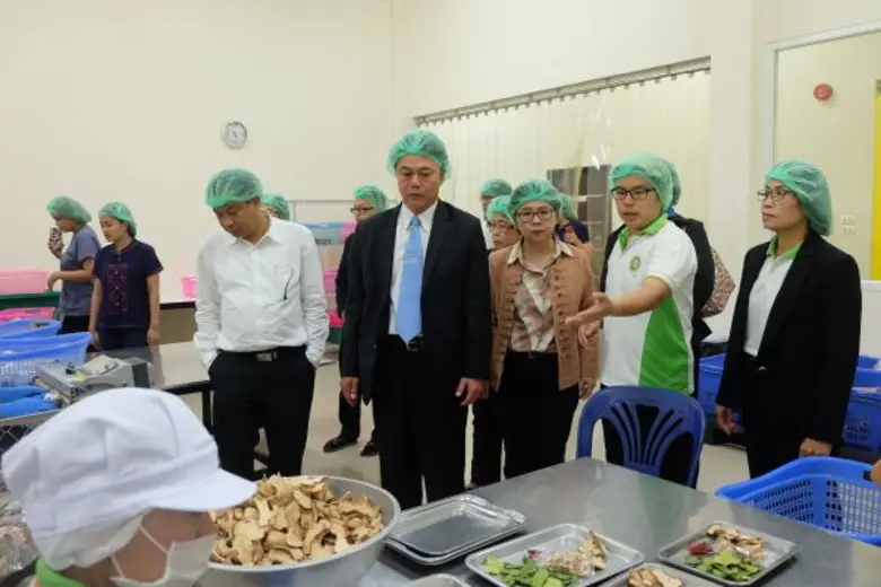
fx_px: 710
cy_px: 294
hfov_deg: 63.7
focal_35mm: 29
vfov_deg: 45.0
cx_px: 440
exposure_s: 1/60
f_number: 3.8
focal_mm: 19.2
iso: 1600
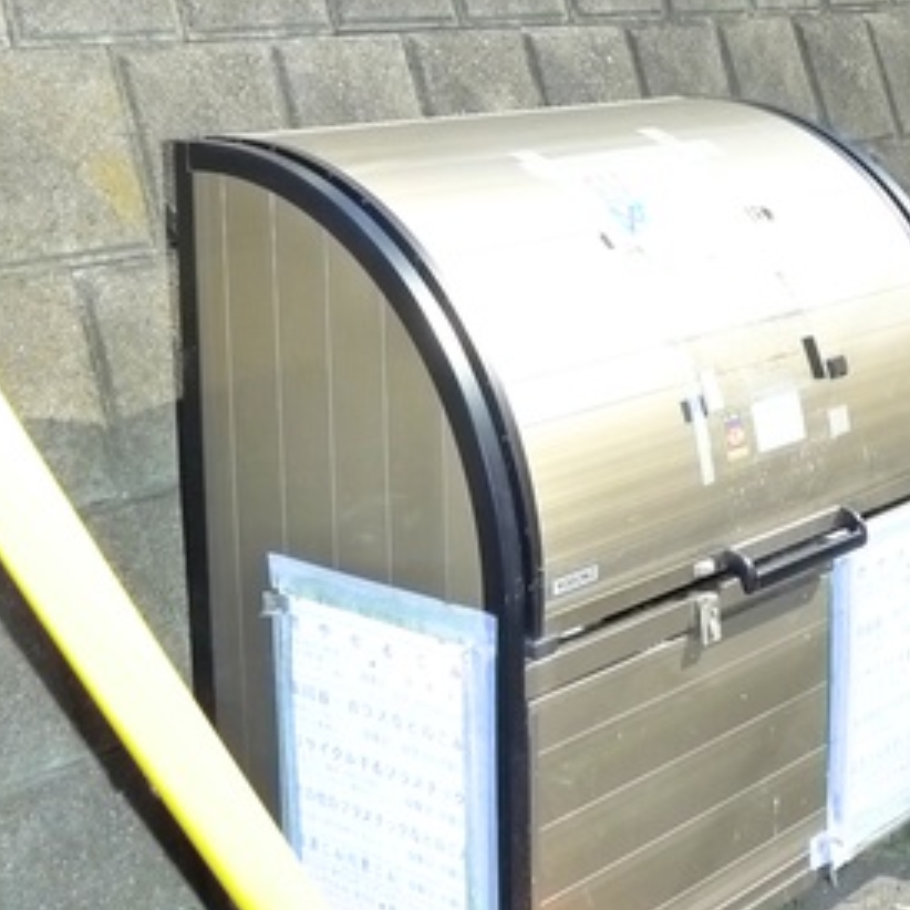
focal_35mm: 79
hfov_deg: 21.9
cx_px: 483
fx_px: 2350
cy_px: 216
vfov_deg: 21.7
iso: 400
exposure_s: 1/800
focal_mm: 7.5
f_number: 4
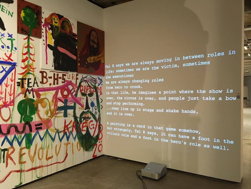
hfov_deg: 61.7
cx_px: 126
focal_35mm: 29
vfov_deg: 48.2
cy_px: 94
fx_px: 210
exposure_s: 1/33
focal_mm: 4.15
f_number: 2.2
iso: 200
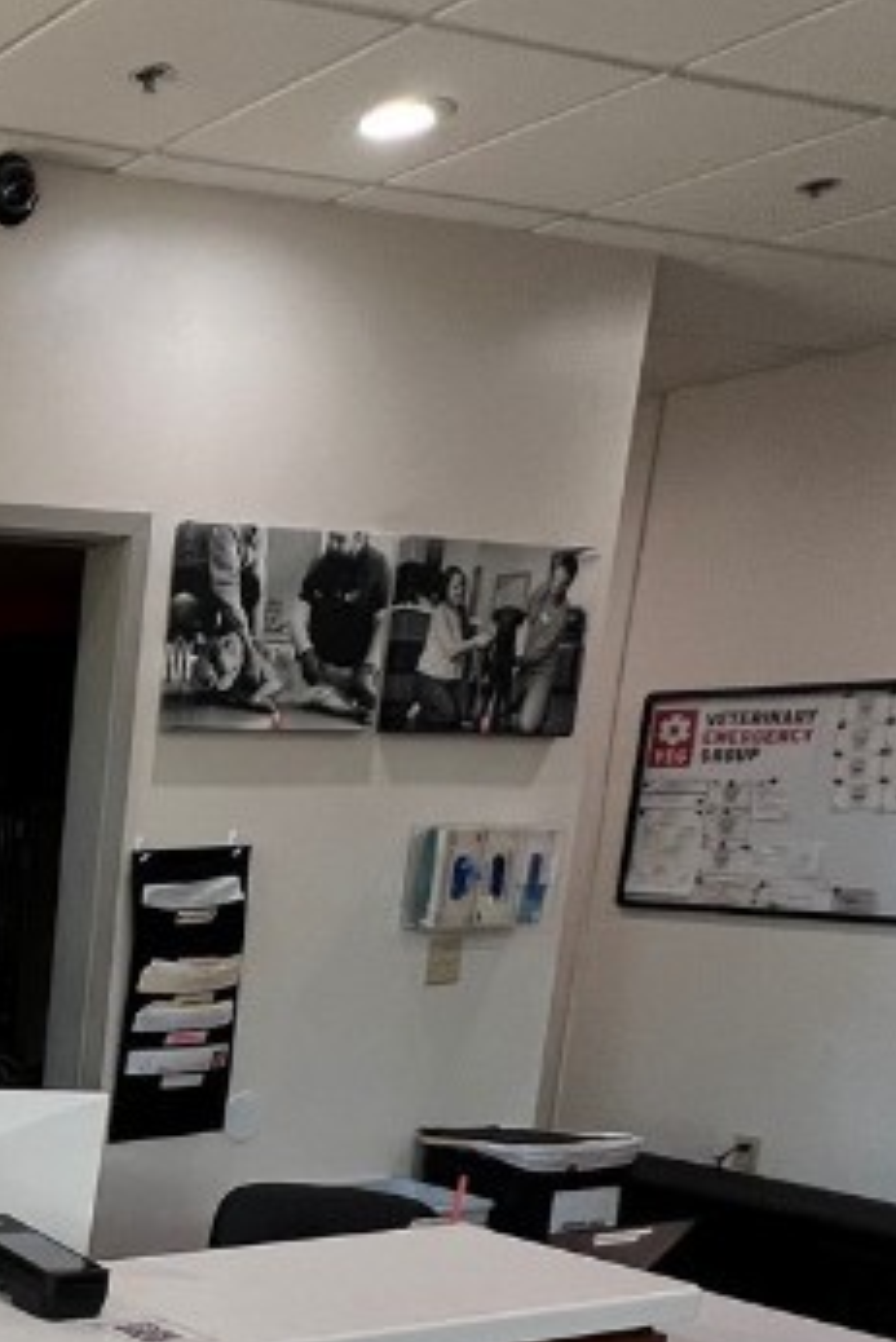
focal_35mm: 40
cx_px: -640
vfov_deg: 45.8
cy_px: 1086
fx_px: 1492
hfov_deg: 22.6
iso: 100
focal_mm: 1.57
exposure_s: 1/99
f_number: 1.8
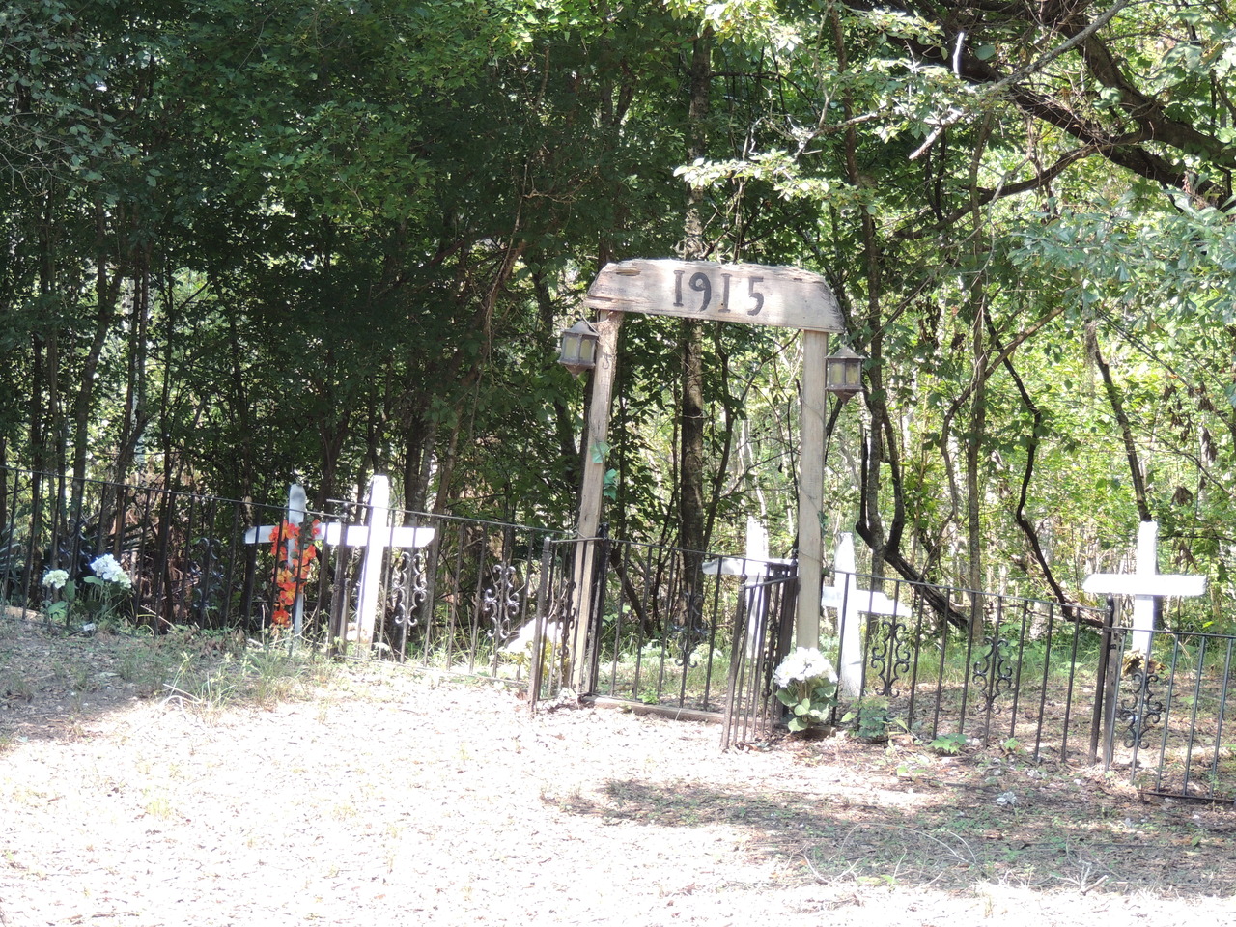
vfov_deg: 9.6
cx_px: 618
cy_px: 464
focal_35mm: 155
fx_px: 5534
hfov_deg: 12.7
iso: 220
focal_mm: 27.6
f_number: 4.4
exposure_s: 1/125
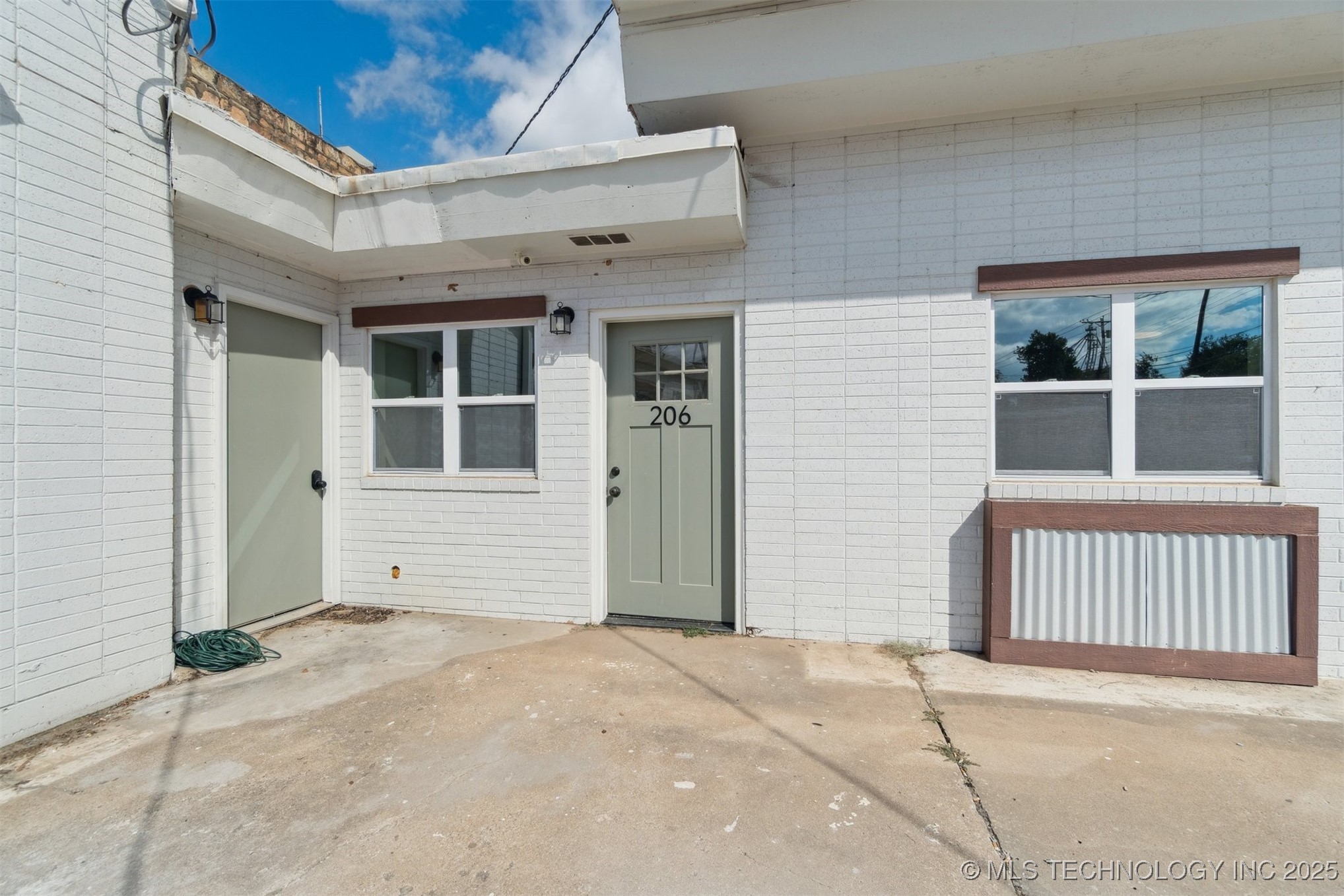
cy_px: 448
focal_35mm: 15
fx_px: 560
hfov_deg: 100.4
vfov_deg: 77.3
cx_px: 672
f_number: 6.3
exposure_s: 1/2500
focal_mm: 10
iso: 200
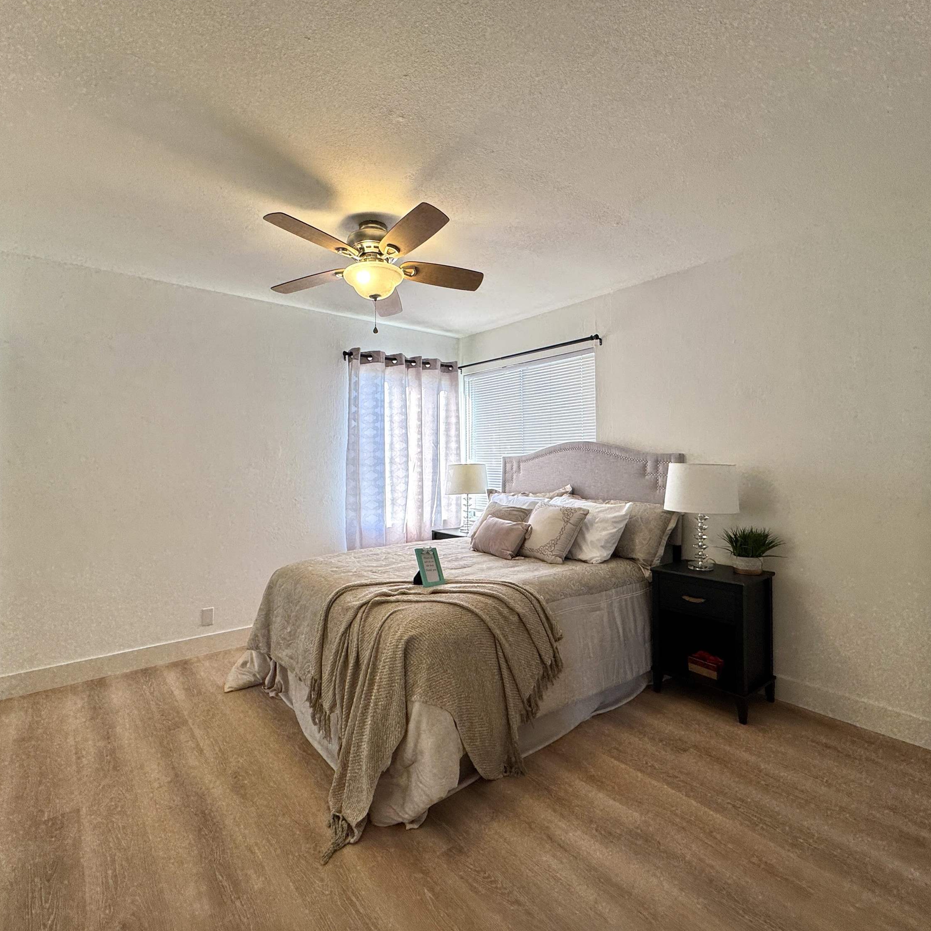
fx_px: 517
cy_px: 460
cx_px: 475
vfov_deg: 84.0
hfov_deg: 84.0
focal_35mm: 17
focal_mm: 2.22
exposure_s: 1/120
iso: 64
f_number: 2.2
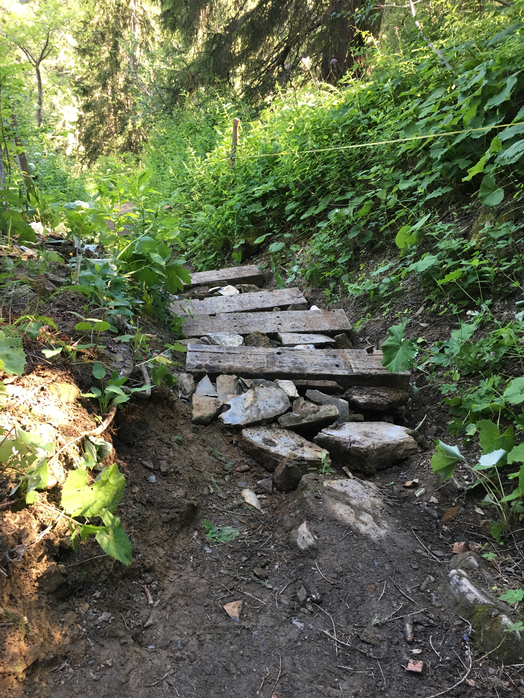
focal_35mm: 29
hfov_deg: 48.2
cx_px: 262
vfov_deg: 61.7
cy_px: 349
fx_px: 585
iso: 50
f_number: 2.2
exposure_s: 1/33
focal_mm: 4.15
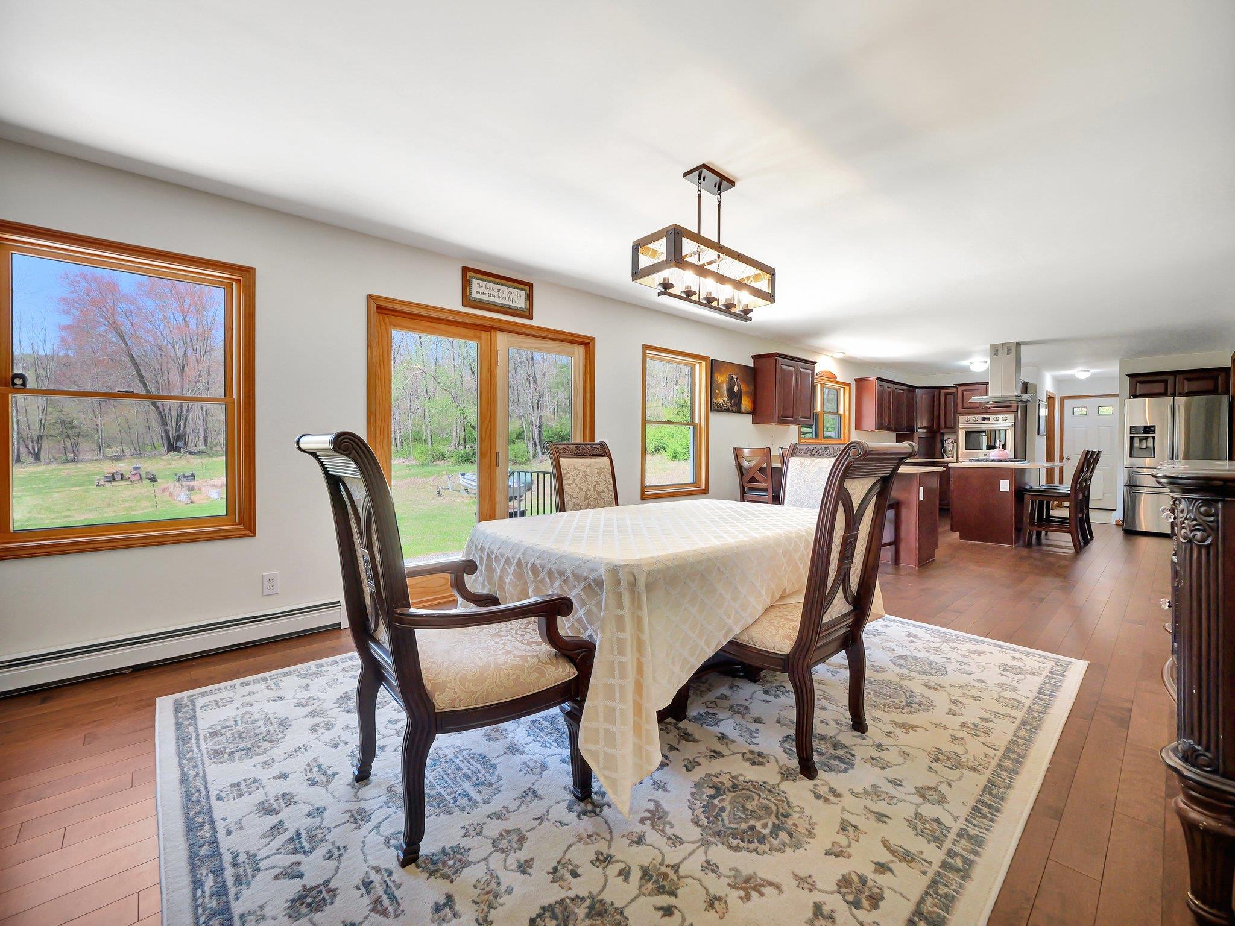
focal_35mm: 14
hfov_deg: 102.1
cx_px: 618
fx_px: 499
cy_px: 463
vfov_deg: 85.7
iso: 800
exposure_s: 1/640
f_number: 3.2
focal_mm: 7
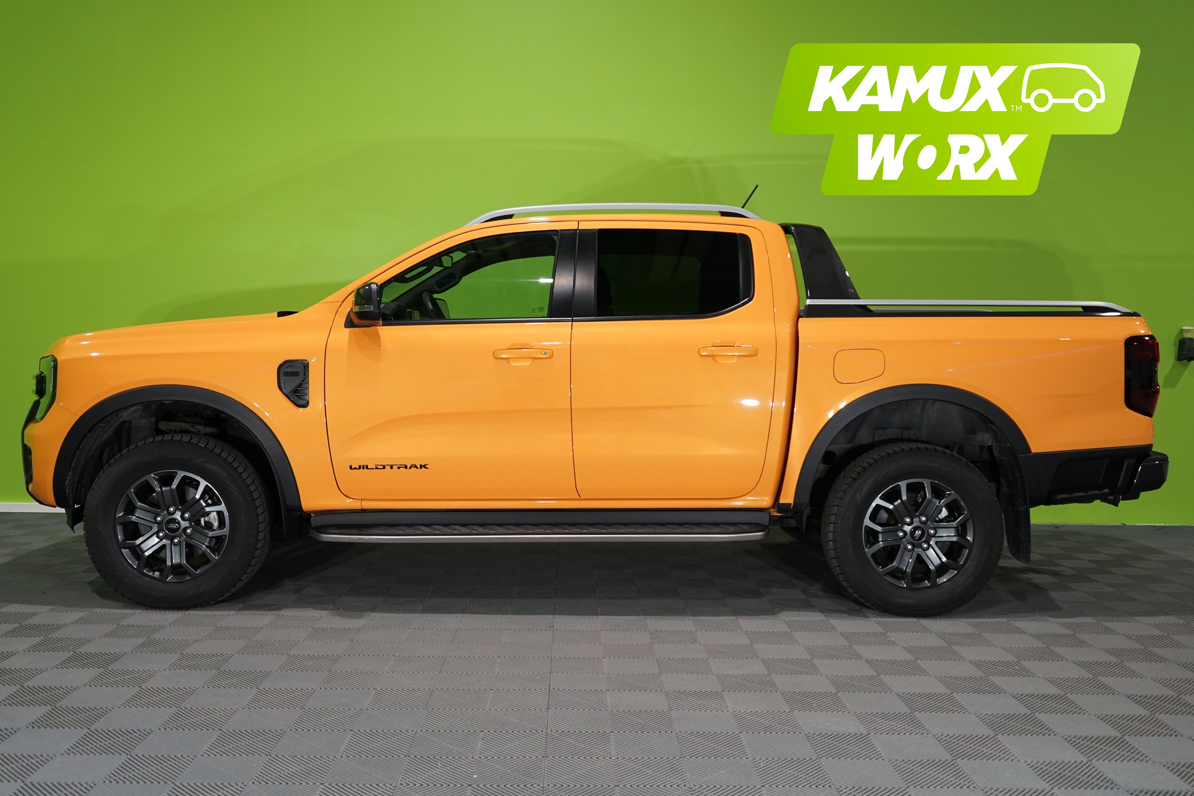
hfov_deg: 58.7
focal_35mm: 32
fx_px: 1061
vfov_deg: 41.1
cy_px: 398
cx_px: 597
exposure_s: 1/160
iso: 1000
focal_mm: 32
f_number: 4
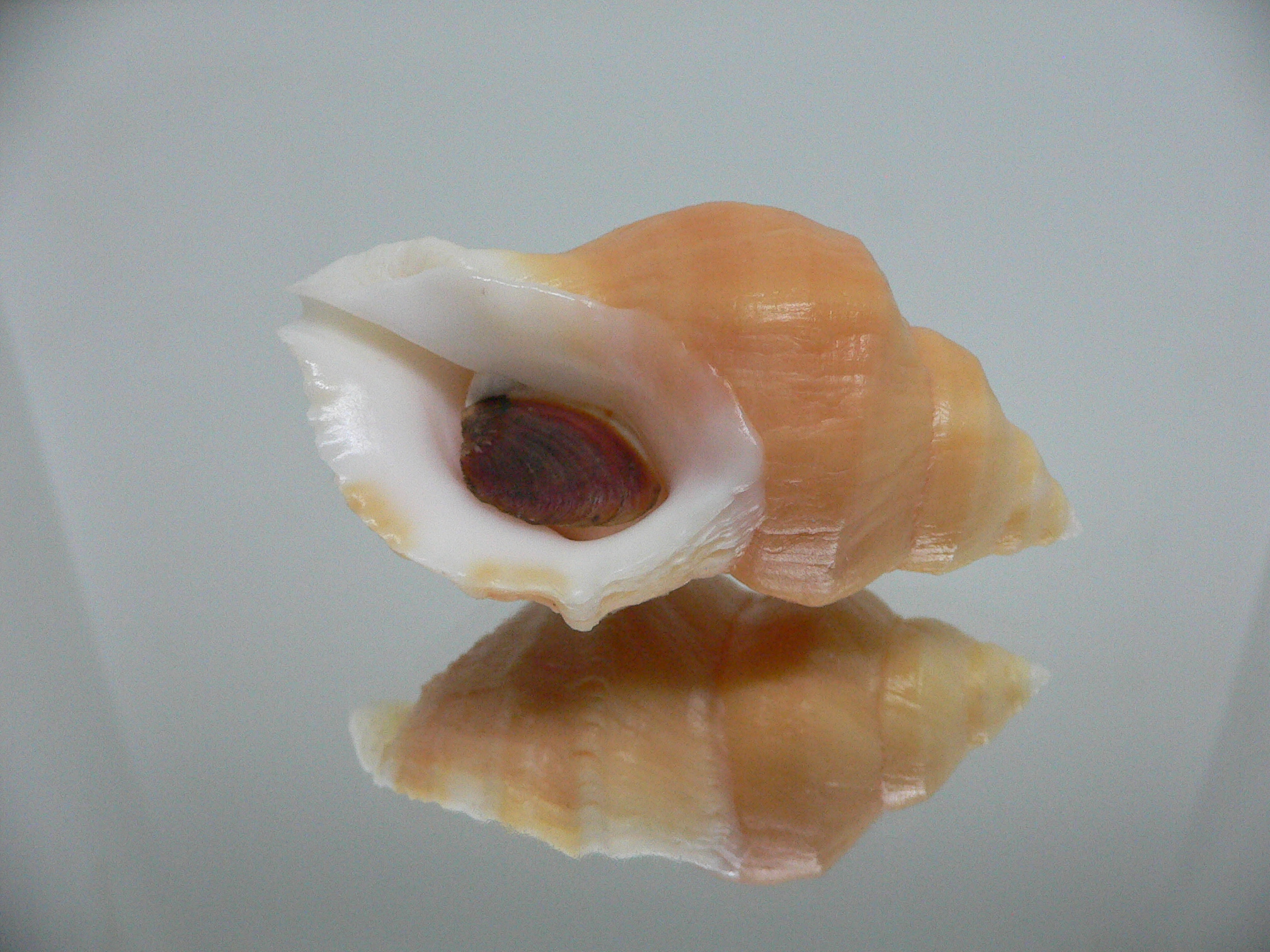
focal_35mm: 35
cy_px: 476
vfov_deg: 40.7
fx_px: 1284
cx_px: 635
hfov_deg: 52.6
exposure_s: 1/60
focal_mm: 4.6
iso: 200
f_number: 2.8
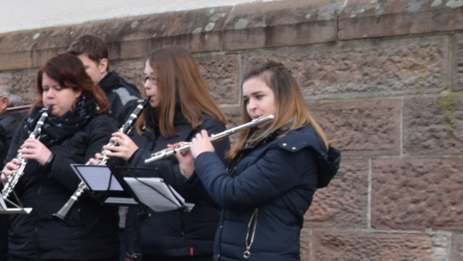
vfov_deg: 10.6
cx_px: -250
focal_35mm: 114
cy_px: 239
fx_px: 1395
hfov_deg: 16.9
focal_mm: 23
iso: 400
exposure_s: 1/160
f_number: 6.3
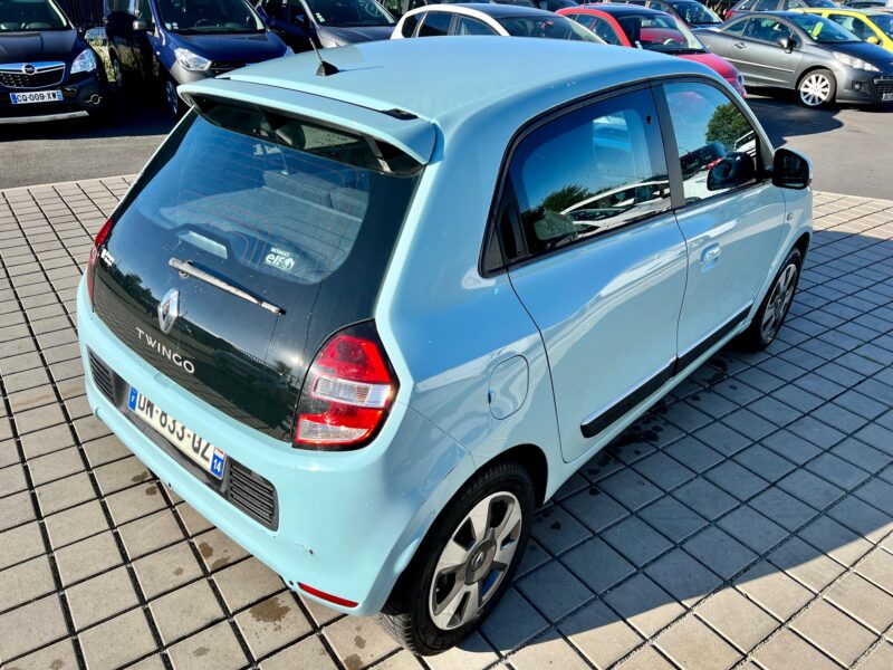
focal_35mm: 26
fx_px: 671
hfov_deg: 67.3
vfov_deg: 53.1
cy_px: 335
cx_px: 446
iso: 50
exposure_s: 1/1934
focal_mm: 5.7
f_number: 1.5
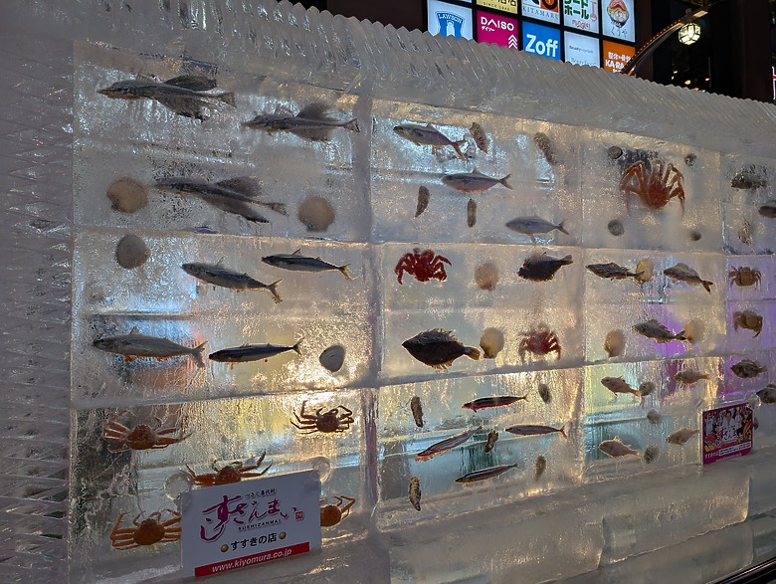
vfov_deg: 56.9
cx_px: 388
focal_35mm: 24
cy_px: 292
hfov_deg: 71.5
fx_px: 539
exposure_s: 1/100
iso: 34
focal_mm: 6.9
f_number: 1.68
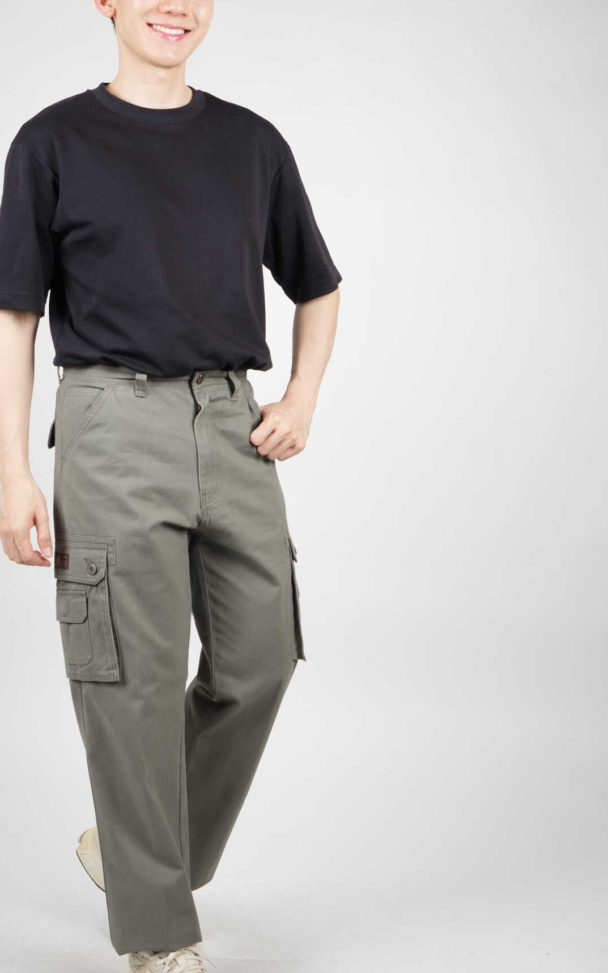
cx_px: 158
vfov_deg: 35.7
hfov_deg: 22.6
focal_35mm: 57
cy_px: 461
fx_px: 1511
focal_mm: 40
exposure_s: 1/160
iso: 125
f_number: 9
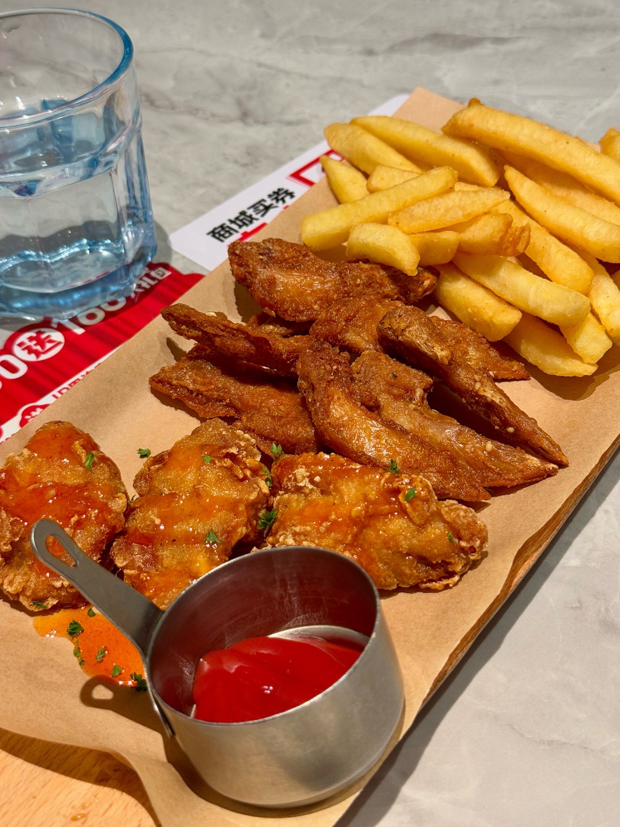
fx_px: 1146
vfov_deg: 39.7
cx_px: 310
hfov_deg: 30.3
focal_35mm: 48
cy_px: 414
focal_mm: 6.76
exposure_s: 1/50
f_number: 1.78
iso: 160
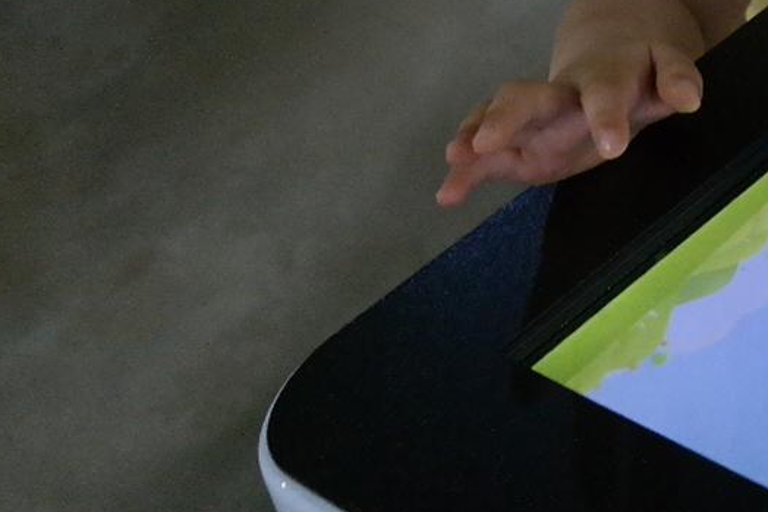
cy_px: -326
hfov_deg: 18.6
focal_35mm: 99
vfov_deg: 12.9
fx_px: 2111
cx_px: 1089
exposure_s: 1/40
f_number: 3.5
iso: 1600
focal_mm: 20
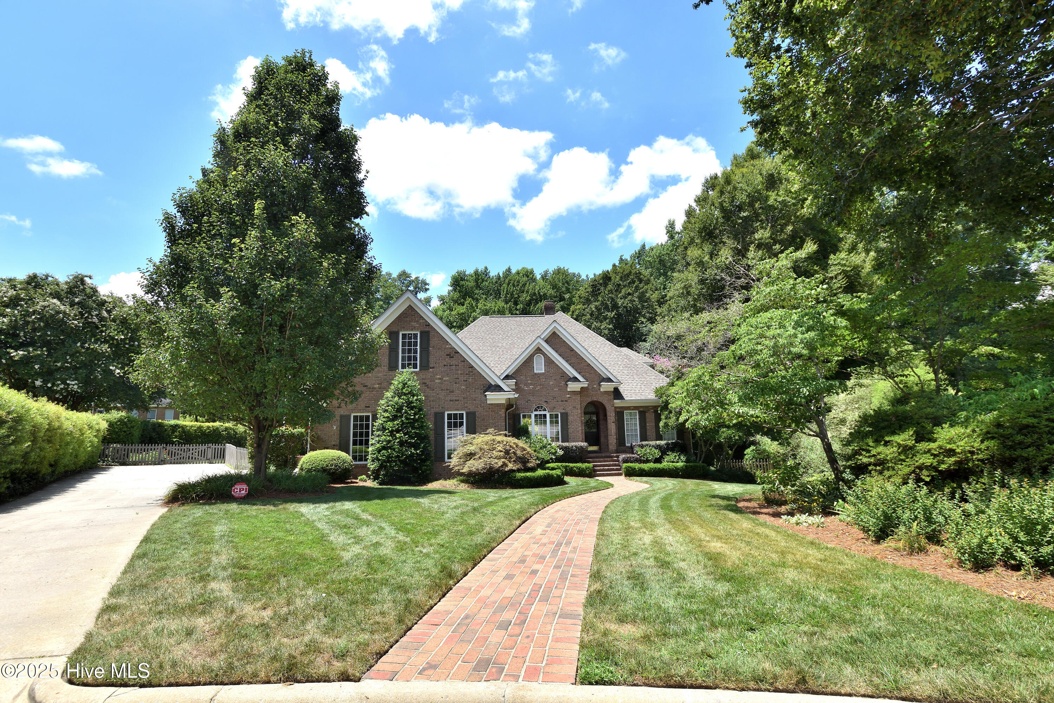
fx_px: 439
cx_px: 527
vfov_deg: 77.3
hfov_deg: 100.4
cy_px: 352
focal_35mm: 15
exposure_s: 1/400
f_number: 8
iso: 200
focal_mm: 10
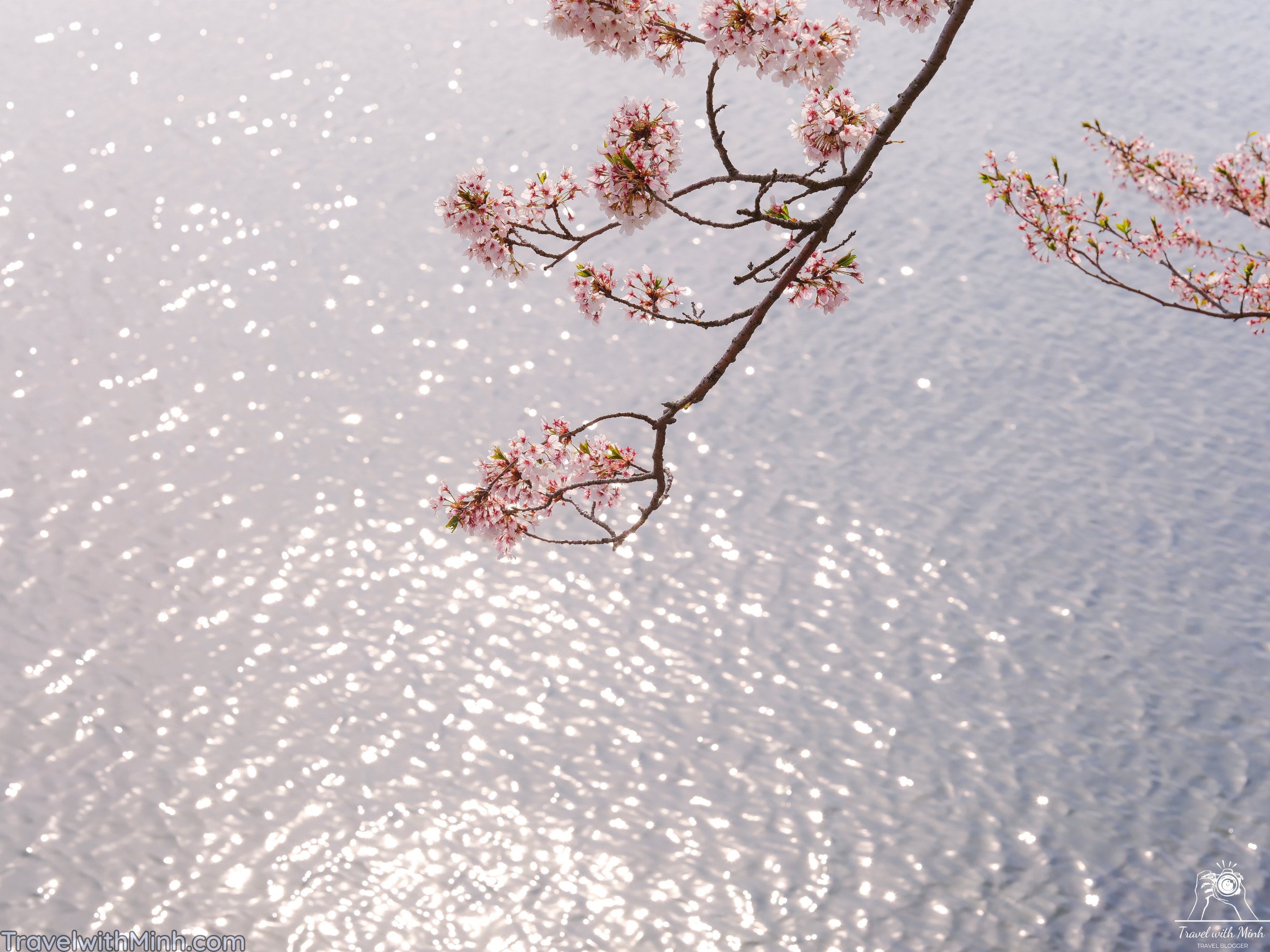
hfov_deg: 22.5
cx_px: 635
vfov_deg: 17.0
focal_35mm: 87
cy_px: 476
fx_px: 3192
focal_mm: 110
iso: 200
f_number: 10
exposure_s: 1/210
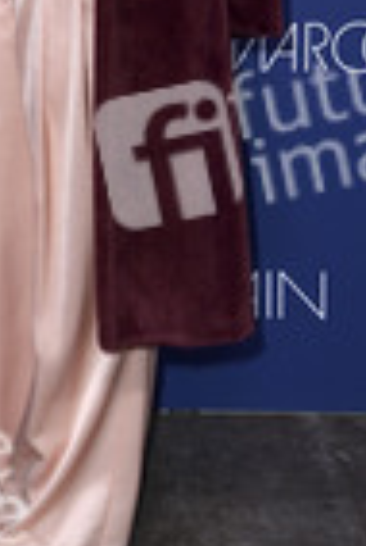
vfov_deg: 14.8
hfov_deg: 10.0
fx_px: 2054
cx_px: -58
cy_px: -54
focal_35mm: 135
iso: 800
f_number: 5.6
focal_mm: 48
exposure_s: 1/250
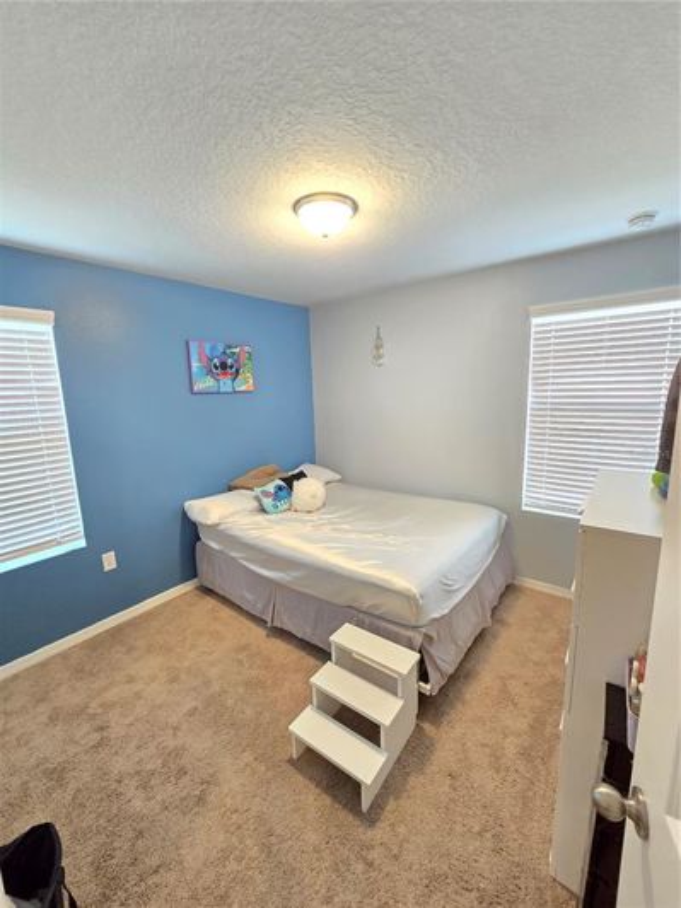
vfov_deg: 106.2
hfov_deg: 89.9
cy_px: 454
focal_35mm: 13
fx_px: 341
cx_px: 340
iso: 500
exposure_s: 1/60
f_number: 2.2
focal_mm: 2.2
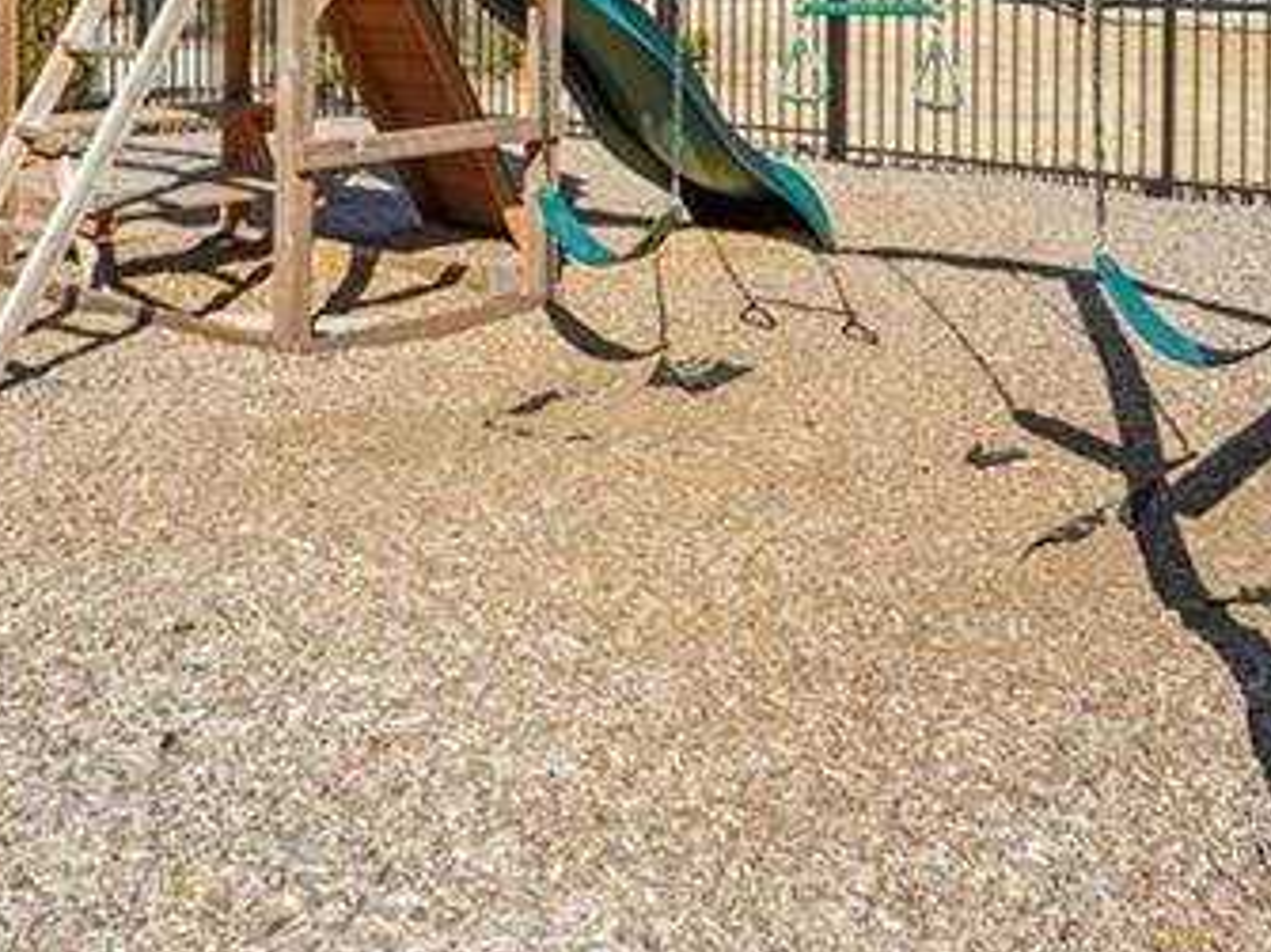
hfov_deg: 40.0
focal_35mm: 47
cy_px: -55
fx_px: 1725
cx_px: 425
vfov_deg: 28.5
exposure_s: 1/160
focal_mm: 16
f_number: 8
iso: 100
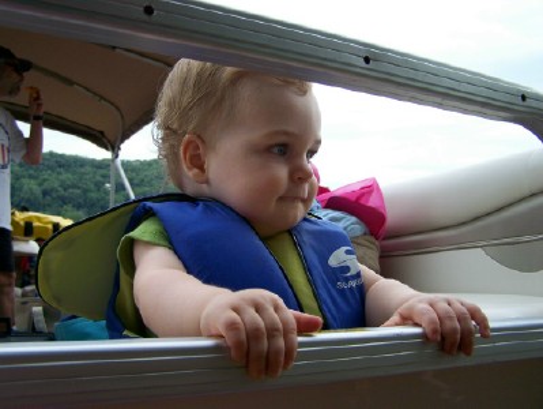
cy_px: 204
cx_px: 272
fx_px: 597
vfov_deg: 37.8
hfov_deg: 48.9
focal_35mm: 38
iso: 80
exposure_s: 1/400
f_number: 2.8
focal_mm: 6.3
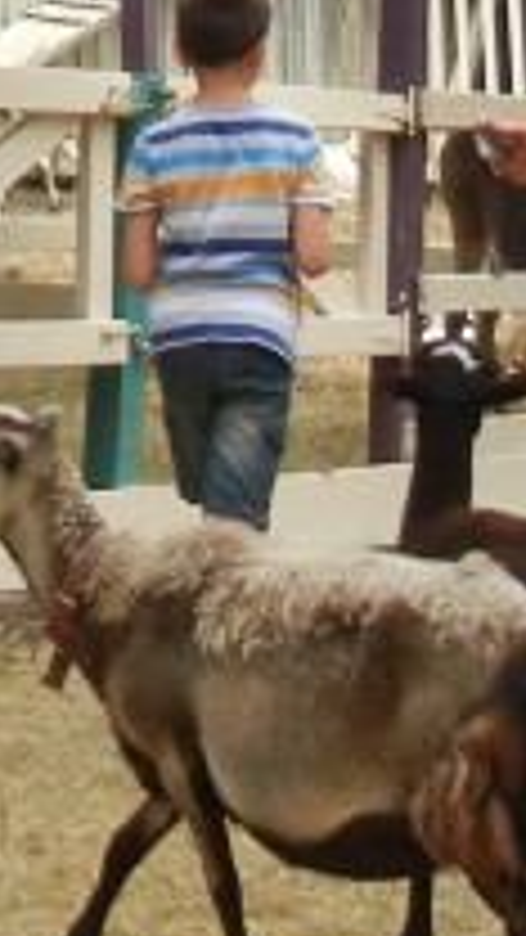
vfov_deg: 13.1
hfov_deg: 7.4
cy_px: -76
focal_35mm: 161
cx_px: -189
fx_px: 3992
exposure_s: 1/157
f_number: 3.5
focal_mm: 5.4
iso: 160
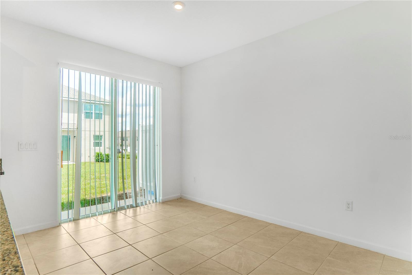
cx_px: 206
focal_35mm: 18
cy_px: 138
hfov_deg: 90.0
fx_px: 206
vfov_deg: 67.4
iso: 400
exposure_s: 1/160
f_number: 4.5
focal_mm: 12
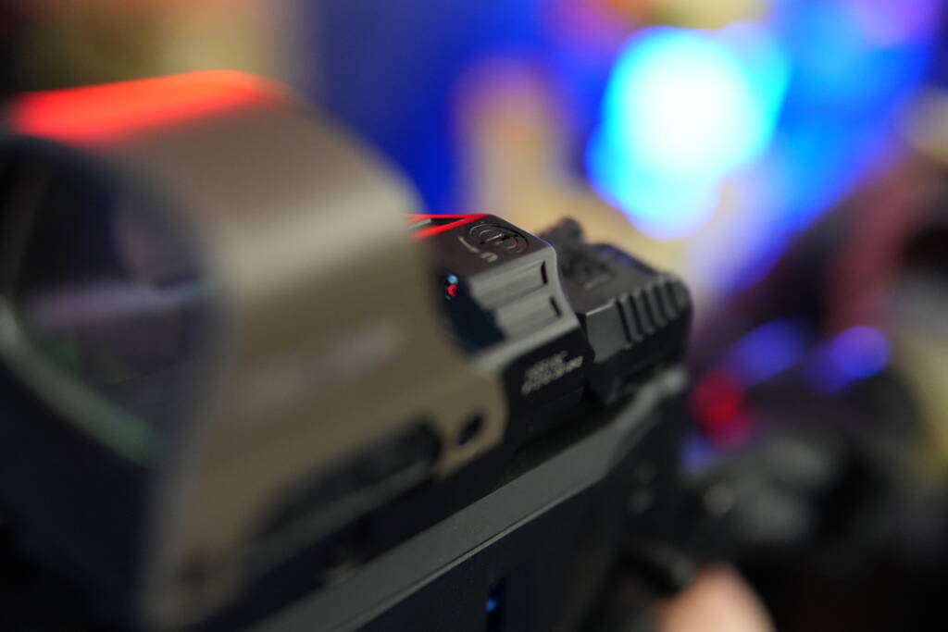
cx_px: 474
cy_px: 316
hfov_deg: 43.6
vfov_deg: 29.9
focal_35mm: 45
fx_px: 1185
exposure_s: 1/160
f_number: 2
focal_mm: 30
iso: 3200
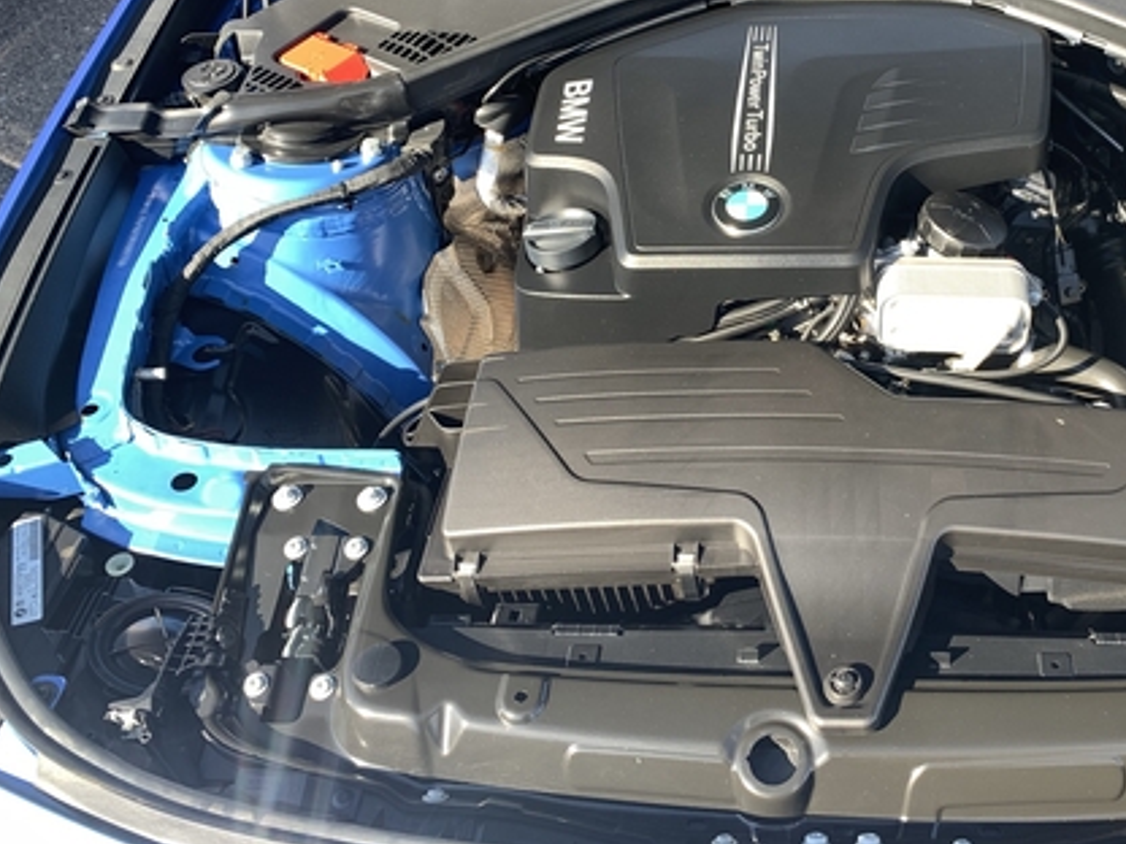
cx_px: 828
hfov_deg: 45.4
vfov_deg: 35.4
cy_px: 249
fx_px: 1301
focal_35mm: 40
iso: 25
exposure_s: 1/233
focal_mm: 4.25
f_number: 1.8
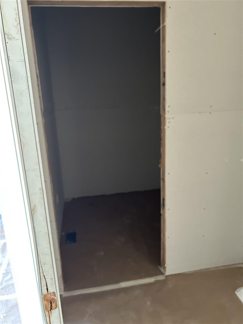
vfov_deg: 67.3
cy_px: 162
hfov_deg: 53.1
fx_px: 243
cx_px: 122
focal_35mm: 26
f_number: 1.5
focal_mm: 5.7
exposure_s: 1/60
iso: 500
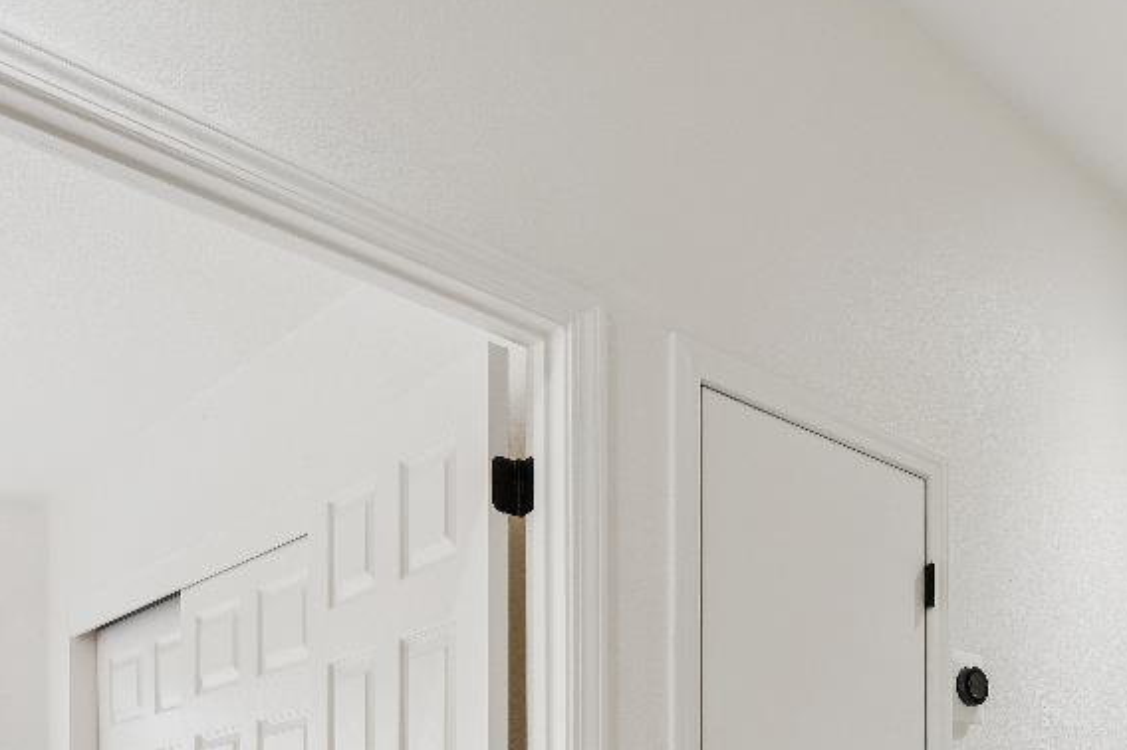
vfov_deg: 29.8
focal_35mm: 37
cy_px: 937
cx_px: 1040
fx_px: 1158
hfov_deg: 46.2
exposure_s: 1/6
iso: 100
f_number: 9
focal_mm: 14
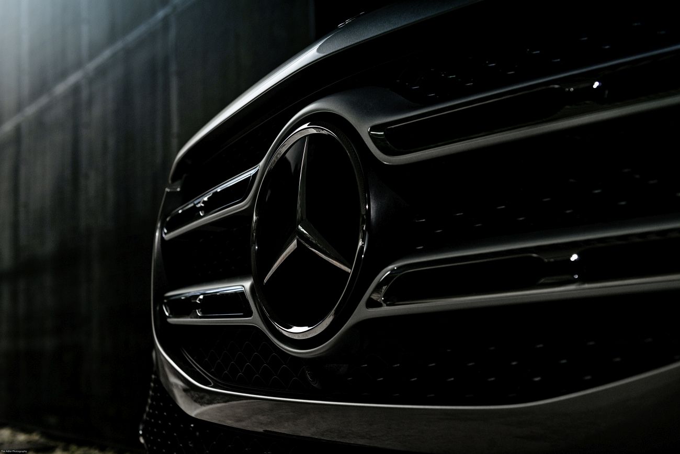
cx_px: 340
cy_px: 227
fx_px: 907
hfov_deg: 41.1
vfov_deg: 28.1
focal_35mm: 48
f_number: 5
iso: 200
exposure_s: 1/200
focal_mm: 48
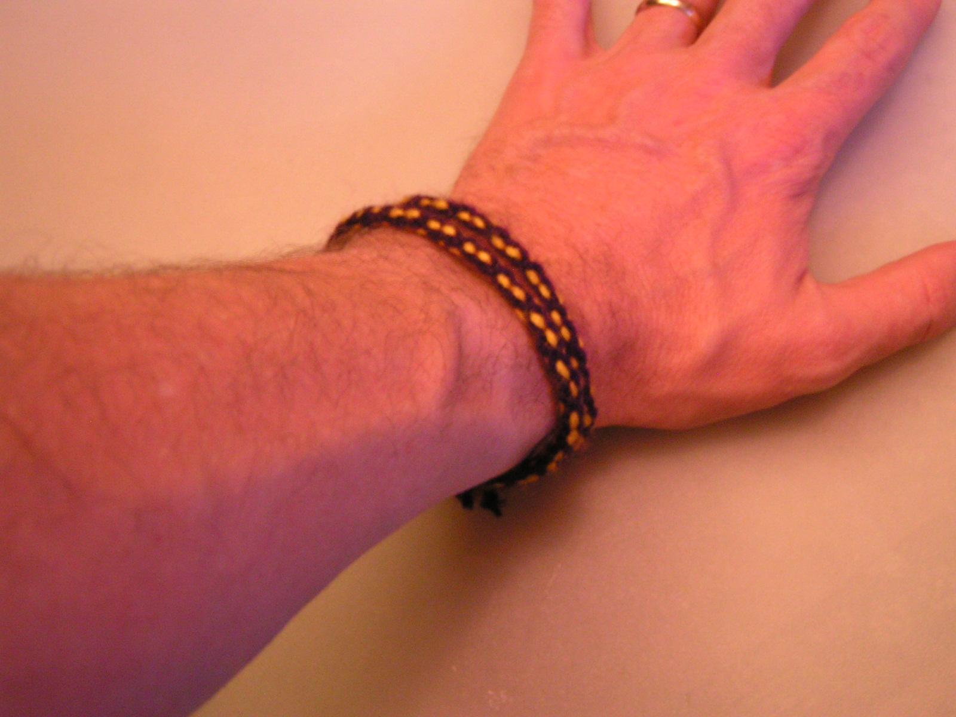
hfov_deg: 49.0
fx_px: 1049
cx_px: 478
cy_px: 358
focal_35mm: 38
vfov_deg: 37.7
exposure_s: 1/2.5
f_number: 2.8
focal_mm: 5.8
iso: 200
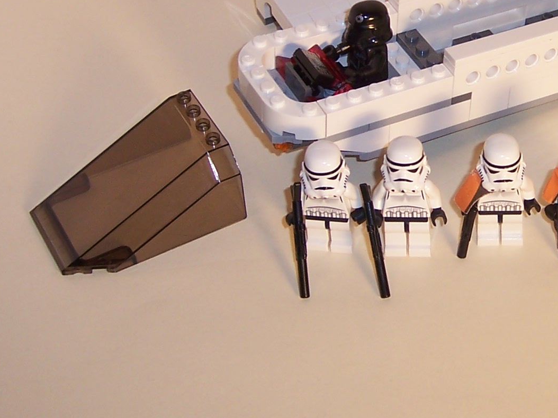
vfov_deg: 16.7
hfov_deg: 21.8
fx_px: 1418
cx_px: 498
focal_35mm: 88
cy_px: 107
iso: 80
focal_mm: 6.2
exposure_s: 1/500
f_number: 2.8
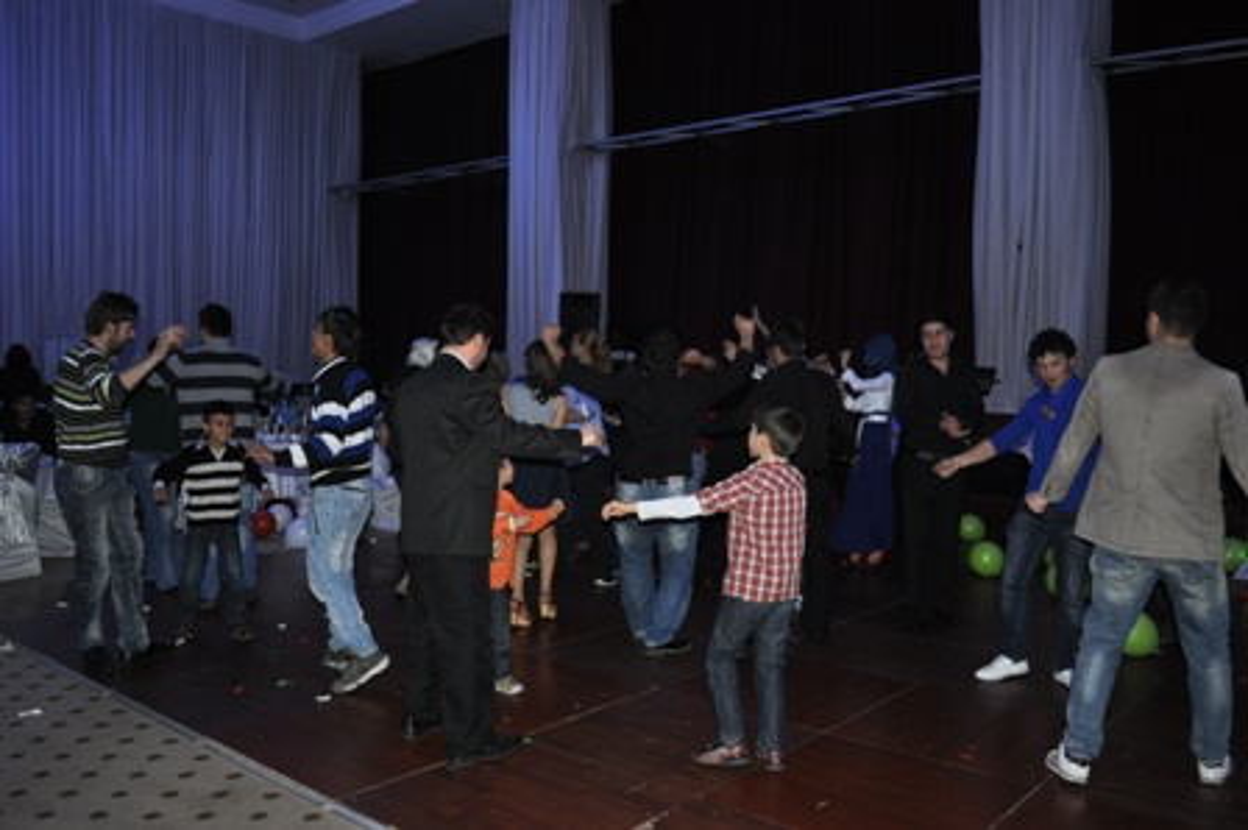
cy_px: 415
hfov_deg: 62.0
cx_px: 624
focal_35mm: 30
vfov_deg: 43.5
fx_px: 1039
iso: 800
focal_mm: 20
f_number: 3.8
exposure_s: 1/60
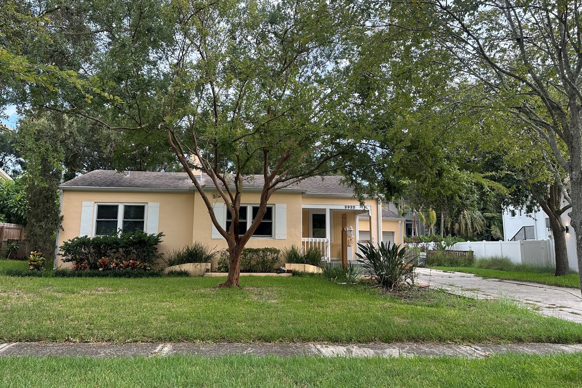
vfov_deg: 47.9
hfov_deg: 67.3
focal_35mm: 27
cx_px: 268
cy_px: 174
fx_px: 436
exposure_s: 1/355
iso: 80
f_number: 1.78
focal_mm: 6.86
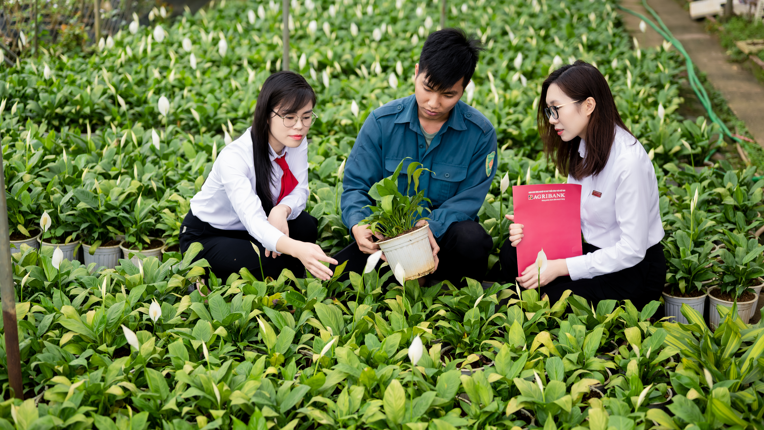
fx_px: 1074
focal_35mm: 53
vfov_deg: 22.6
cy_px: 225
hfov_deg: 39.2
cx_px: 378
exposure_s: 1/200
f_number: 2.2
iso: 125
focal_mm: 50
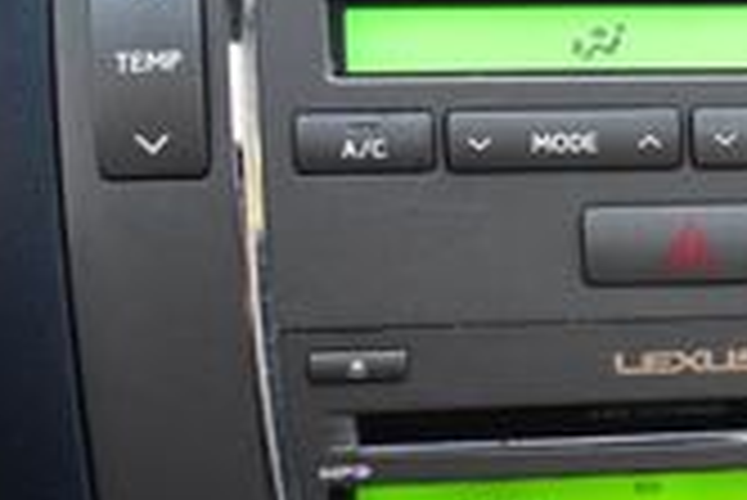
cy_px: 541
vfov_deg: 13.0
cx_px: 922
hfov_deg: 18.5
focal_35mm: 104
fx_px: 2160
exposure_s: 1/13
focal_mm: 18
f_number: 3.5
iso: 1600
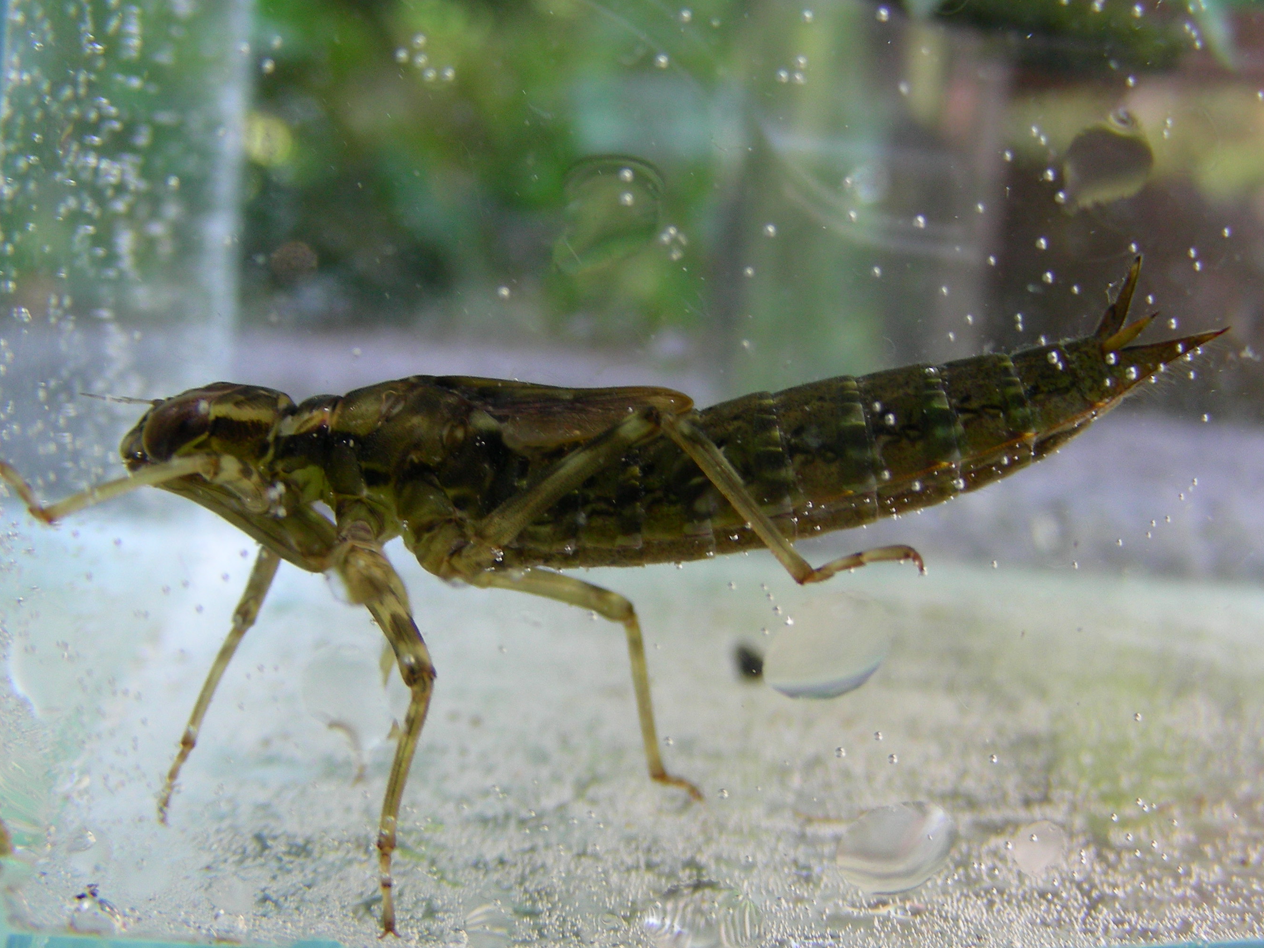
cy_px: 474
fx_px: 1461
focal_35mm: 40
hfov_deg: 46.8
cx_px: 638
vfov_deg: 36.0
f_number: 3.5
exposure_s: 1/14.1
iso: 50
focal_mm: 6.3
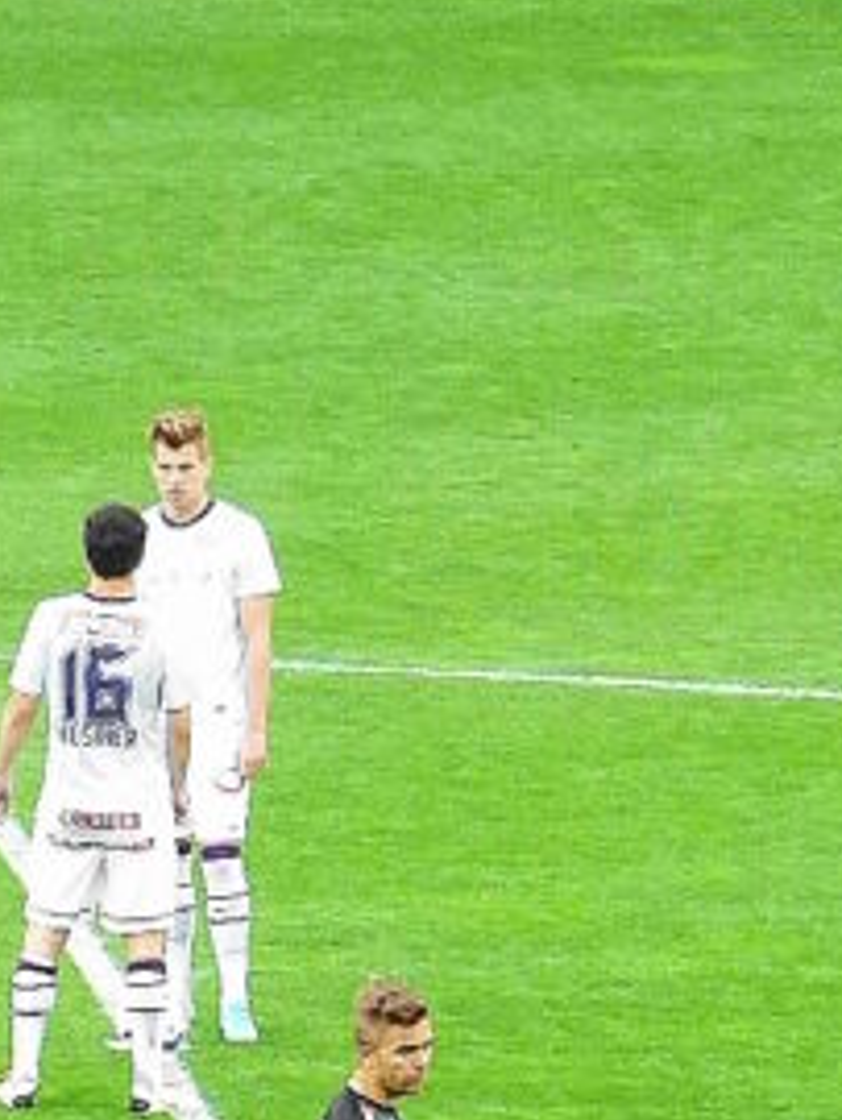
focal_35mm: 626
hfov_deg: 2.4
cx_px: 83
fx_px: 20270
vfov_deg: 3.2
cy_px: 933
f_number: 3.6
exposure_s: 1/80
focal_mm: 25.3
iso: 200
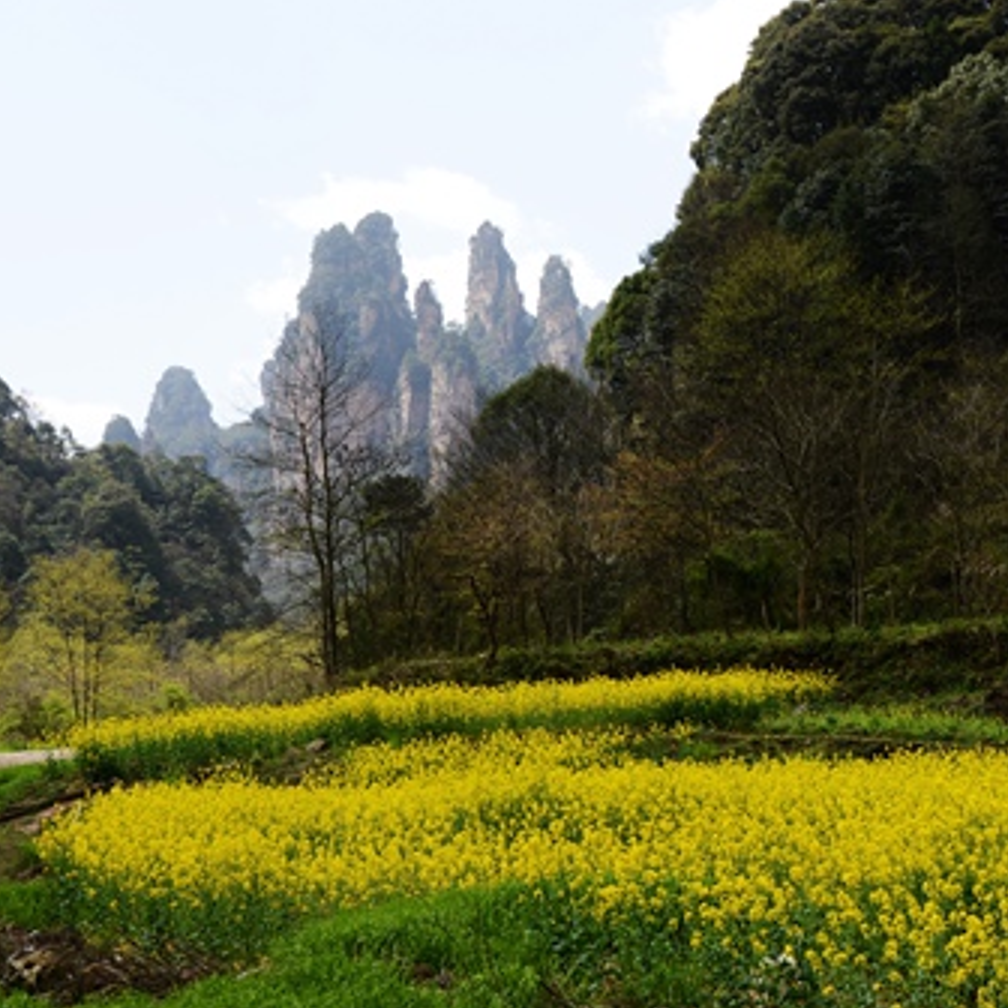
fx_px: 1746
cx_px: 846
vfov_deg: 32.2
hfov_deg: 31.2
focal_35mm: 53
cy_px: 554
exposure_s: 1/125
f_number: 7.1
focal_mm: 35
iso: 200
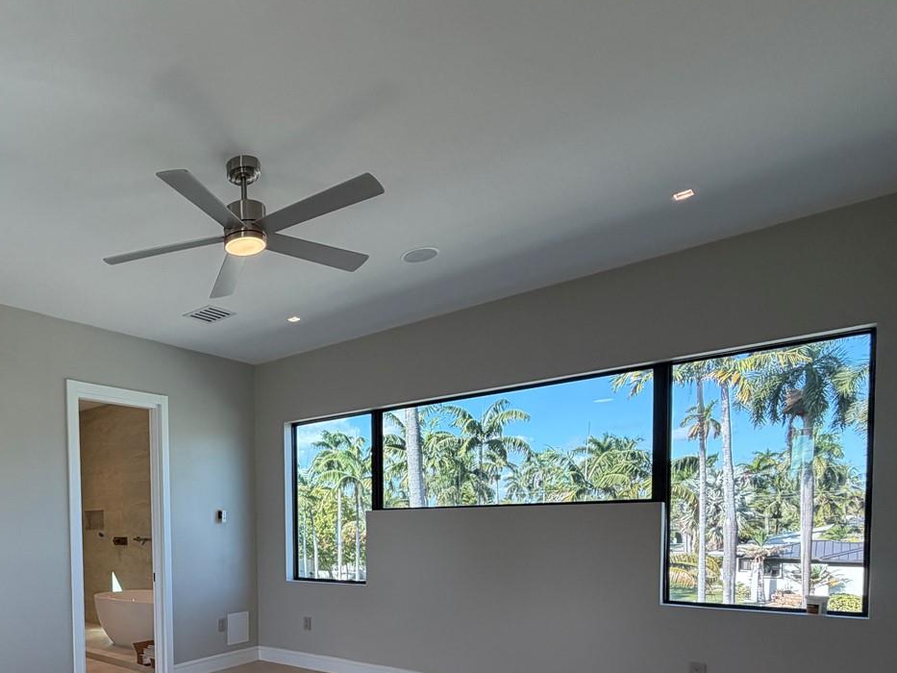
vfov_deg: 52.7
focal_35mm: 24
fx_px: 622
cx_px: 192
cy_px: 550
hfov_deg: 65.7
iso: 50
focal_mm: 2.22
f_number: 2.2
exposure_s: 1/130
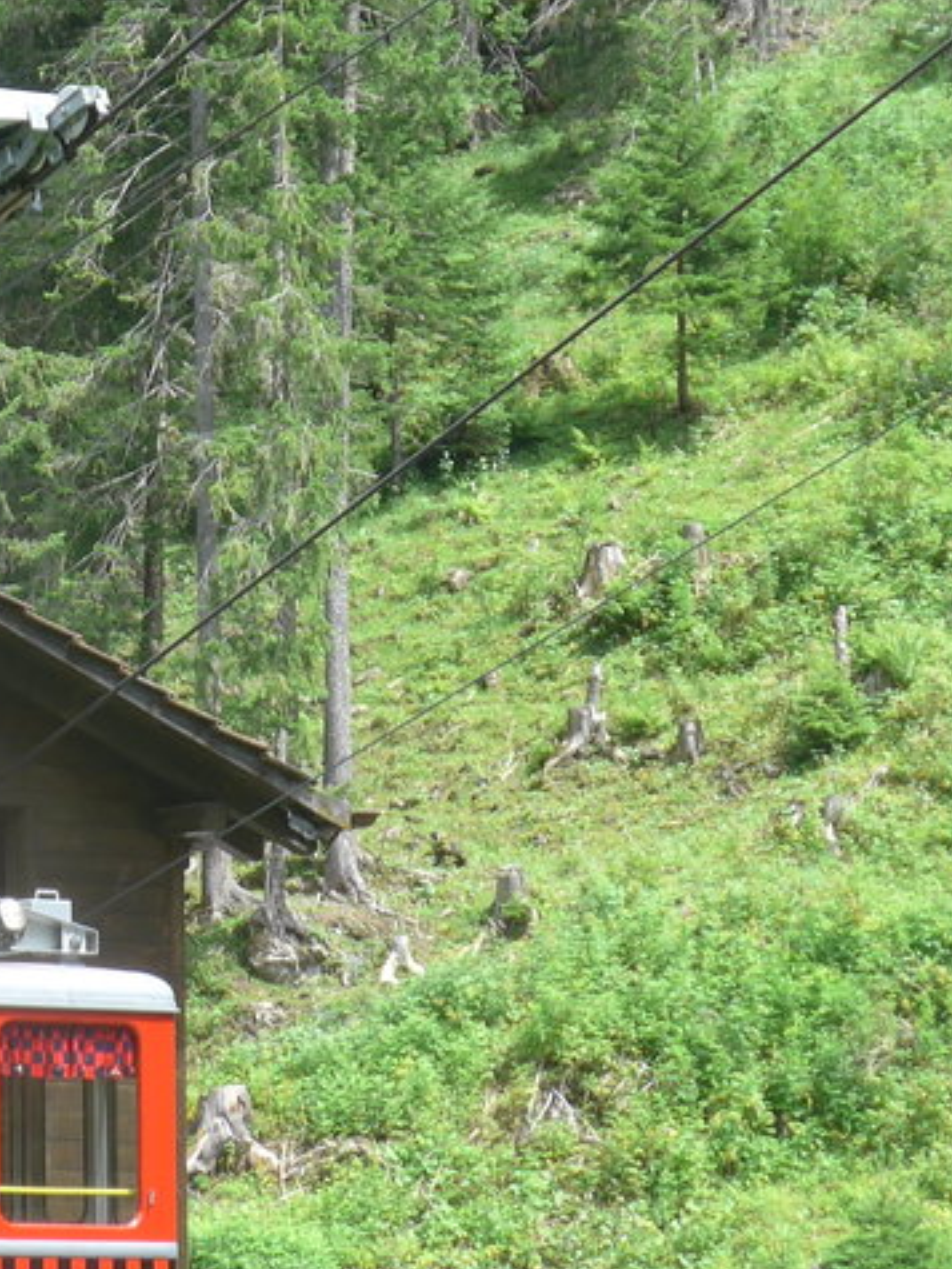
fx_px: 8324
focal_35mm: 227
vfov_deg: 8.7
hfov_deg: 6.5
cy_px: 557
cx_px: 21
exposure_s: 1/160
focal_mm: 18
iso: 80
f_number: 4.6
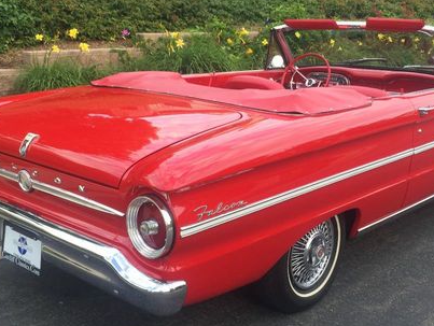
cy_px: 148
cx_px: 225
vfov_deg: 31.5
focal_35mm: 46
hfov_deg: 41.2
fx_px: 577
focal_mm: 4.15
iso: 32
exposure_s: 1/218
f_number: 2.2
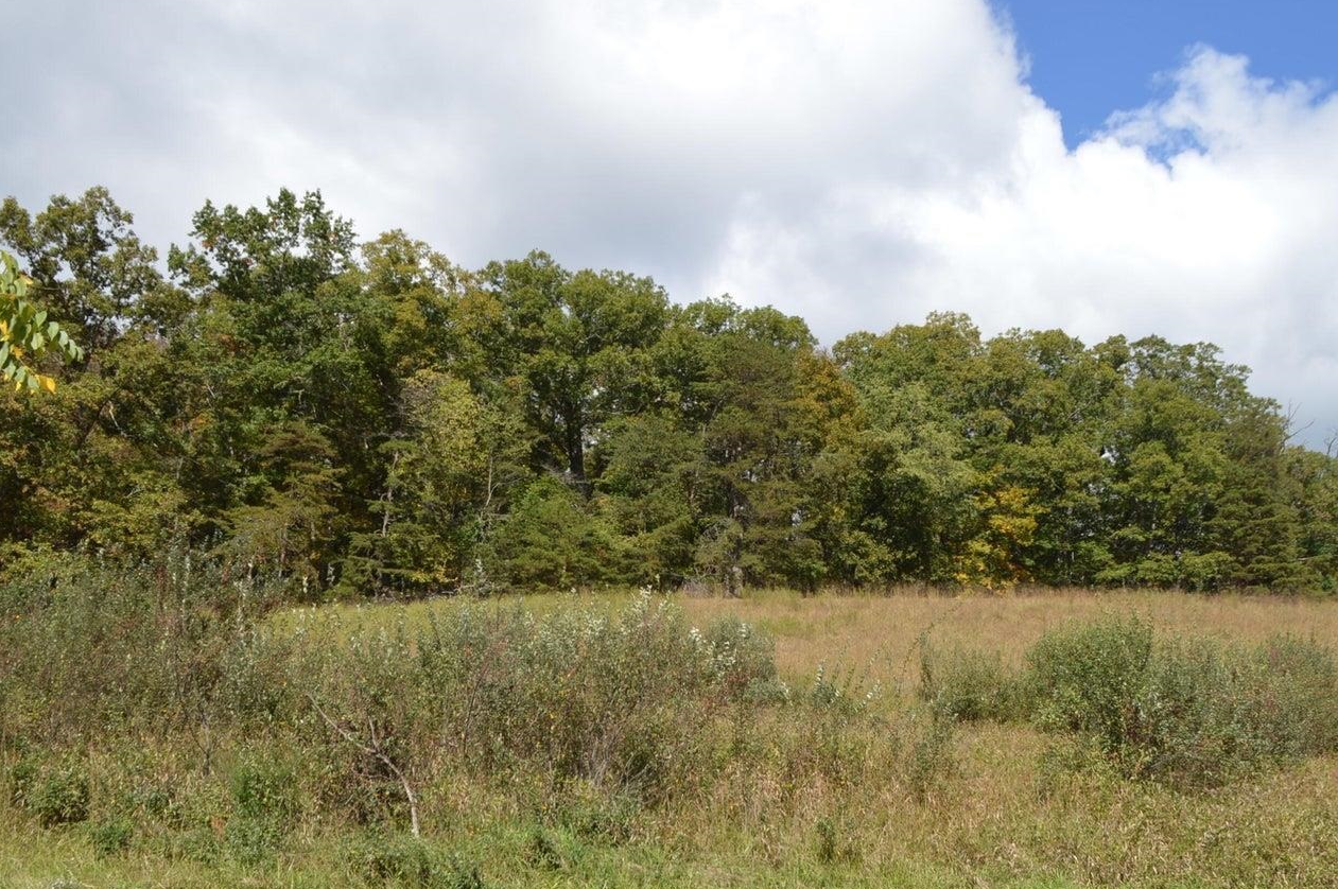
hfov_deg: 57.3
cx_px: 680
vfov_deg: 39.7
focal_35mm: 33
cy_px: 538
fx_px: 1225
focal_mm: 18
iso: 100
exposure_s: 1/200
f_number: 8
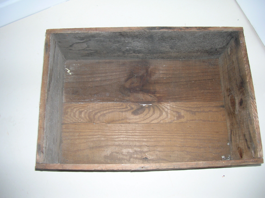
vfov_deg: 40.6
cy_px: 99
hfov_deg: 52.7
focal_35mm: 35
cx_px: 132
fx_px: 268
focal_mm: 5.8
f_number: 2.8
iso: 50
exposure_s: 1/60.1
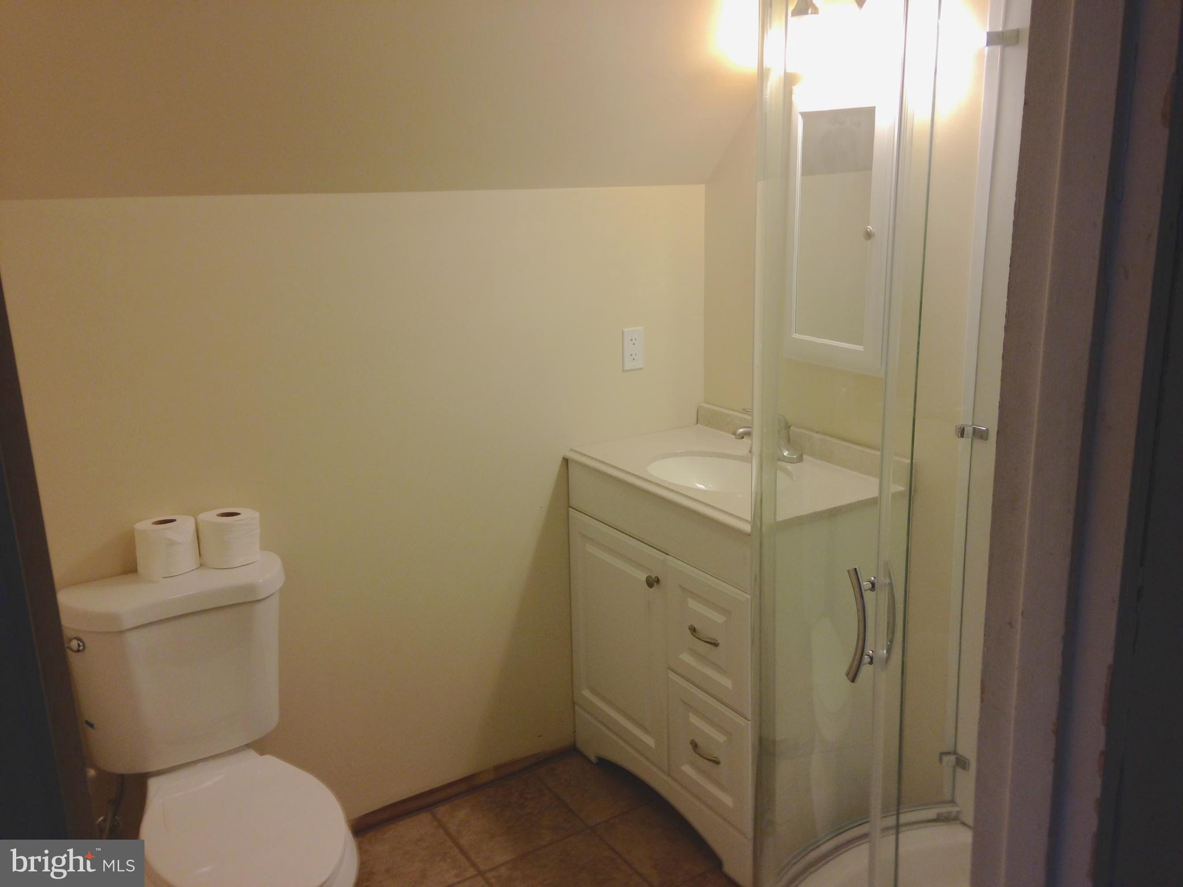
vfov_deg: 42.9
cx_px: 592
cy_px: 444
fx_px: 1128
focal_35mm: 33
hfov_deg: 55.4
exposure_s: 1/40
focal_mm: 4.12
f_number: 2.4
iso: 50
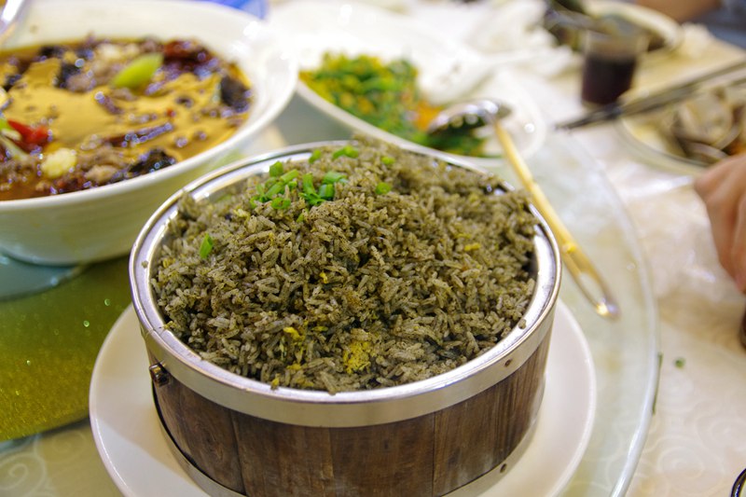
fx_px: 829
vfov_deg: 33.4
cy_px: 248
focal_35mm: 40
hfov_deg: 48.5
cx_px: 373
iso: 800
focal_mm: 27
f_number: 2.8
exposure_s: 1/15
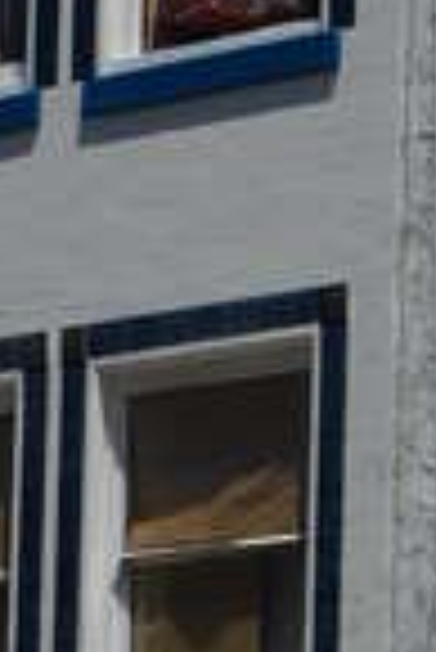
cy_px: 661
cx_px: -103
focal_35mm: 372
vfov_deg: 5.5
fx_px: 6737
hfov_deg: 3.7
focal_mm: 45
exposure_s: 1/320
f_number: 16
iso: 200
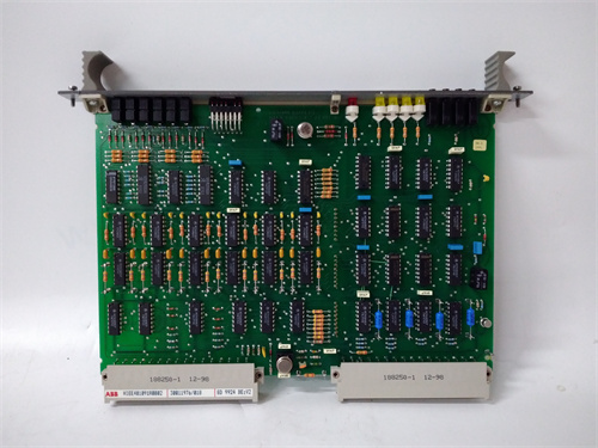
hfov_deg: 65.3
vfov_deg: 51.4
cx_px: 299
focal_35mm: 27
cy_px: 224
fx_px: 466
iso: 695
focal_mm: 3.79
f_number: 2
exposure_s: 1/33
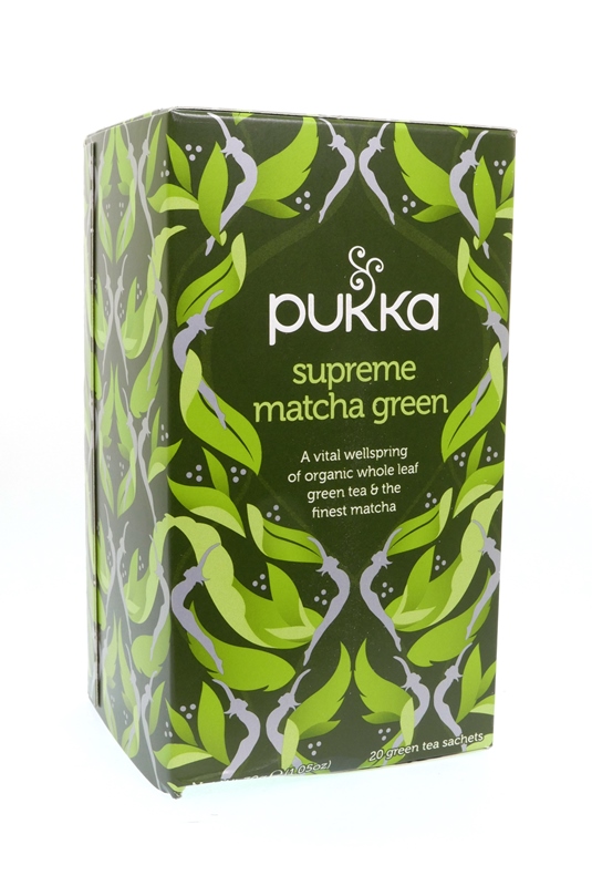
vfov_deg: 38.2
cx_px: 296
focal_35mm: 52
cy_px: 443
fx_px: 1280
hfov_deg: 26.0
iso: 800
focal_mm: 23.6
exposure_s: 1/30
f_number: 16
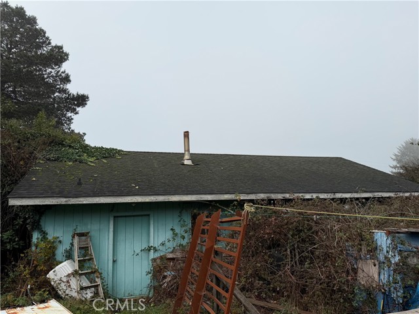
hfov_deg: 71.6
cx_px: 210
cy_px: 157
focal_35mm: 24
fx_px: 291
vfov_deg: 56.8
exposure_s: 1/3759
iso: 80
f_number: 1.78
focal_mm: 6.76
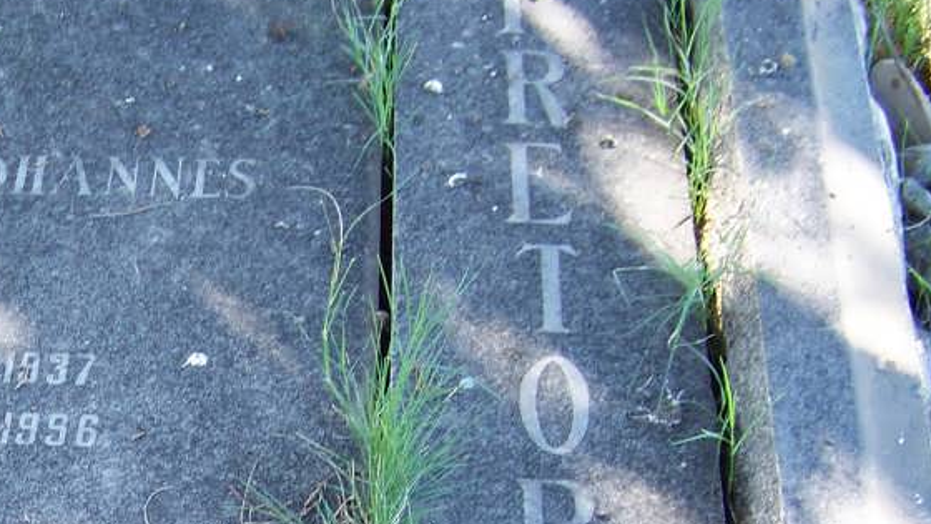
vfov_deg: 14.0
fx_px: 2074
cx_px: 150
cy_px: 617
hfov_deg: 24.8
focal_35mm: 84
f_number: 2.8
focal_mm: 5.85
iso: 67
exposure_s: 1/30
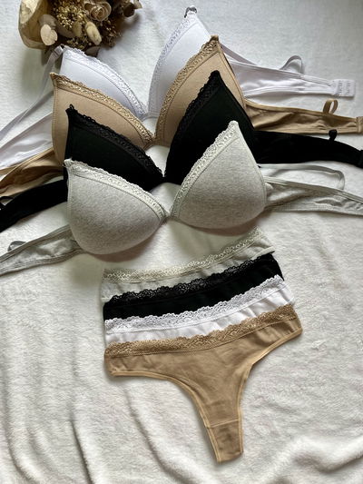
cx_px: 182
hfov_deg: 53.1
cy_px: 242
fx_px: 363
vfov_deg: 67.3
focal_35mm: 26
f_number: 1.6
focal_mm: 5.1
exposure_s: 1/100
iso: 80
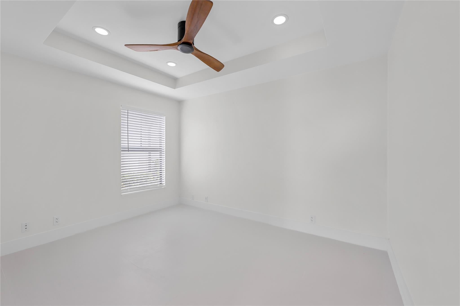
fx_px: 179
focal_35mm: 14
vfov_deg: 81.2
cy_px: 153
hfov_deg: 104.3
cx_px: 230
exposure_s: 1/2
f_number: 8
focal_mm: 14
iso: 64
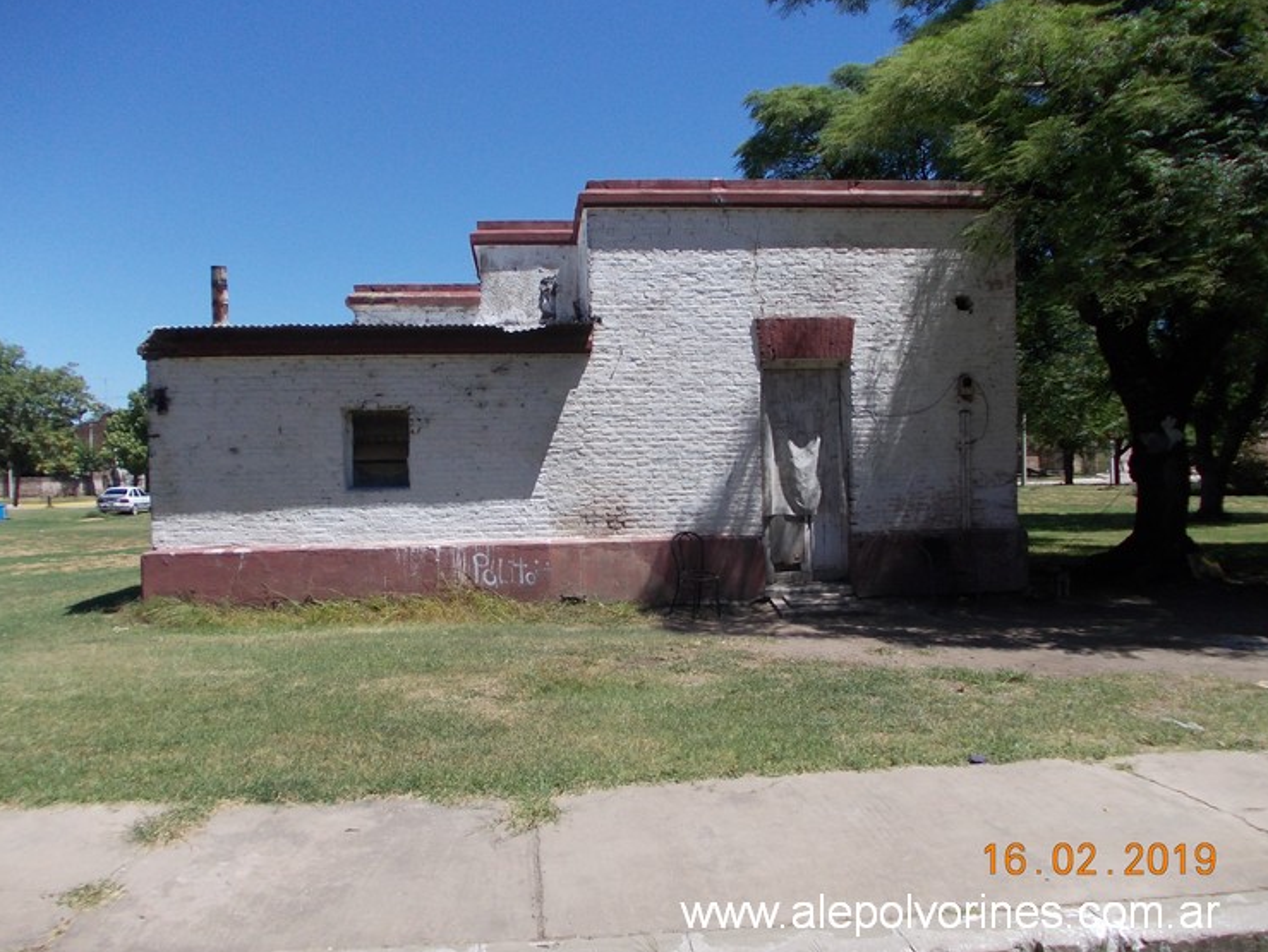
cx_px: 626
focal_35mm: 29
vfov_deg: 48.3
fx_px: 1063
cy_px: 484
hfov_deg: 61.6
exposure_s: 1/400
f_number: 5.4
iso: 80
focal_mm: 4
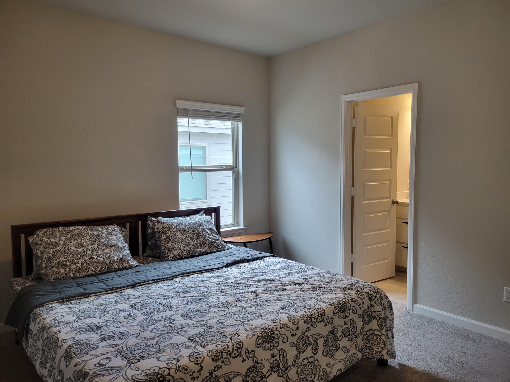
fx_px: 383
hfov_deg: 67.3
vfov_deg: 53.1
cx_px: 255
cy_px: 191
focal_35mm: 26
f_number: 1.8
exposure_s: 1/120
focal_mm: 5.4
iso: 100
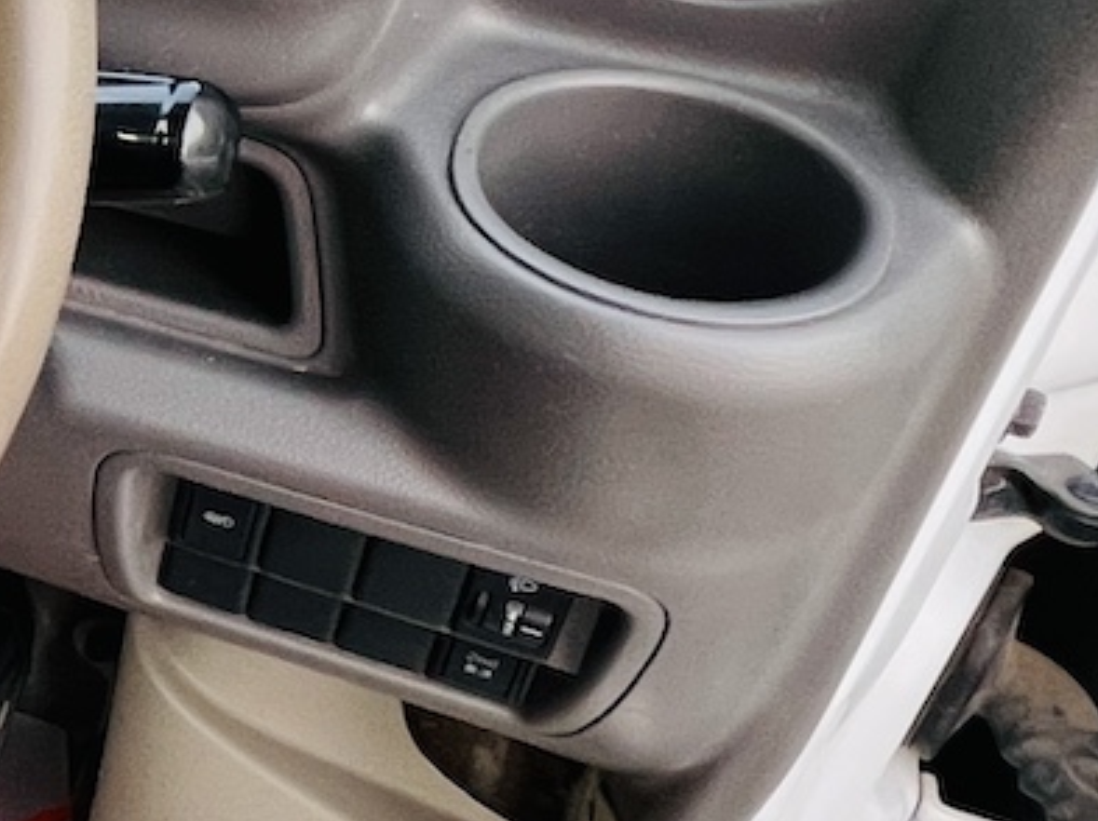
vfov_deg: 23.2
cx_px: -821
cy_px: 145
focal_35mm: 62
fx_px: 1965
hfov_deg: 21.6
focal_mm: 1.57
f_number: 1.8
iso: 125
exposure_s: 1/99
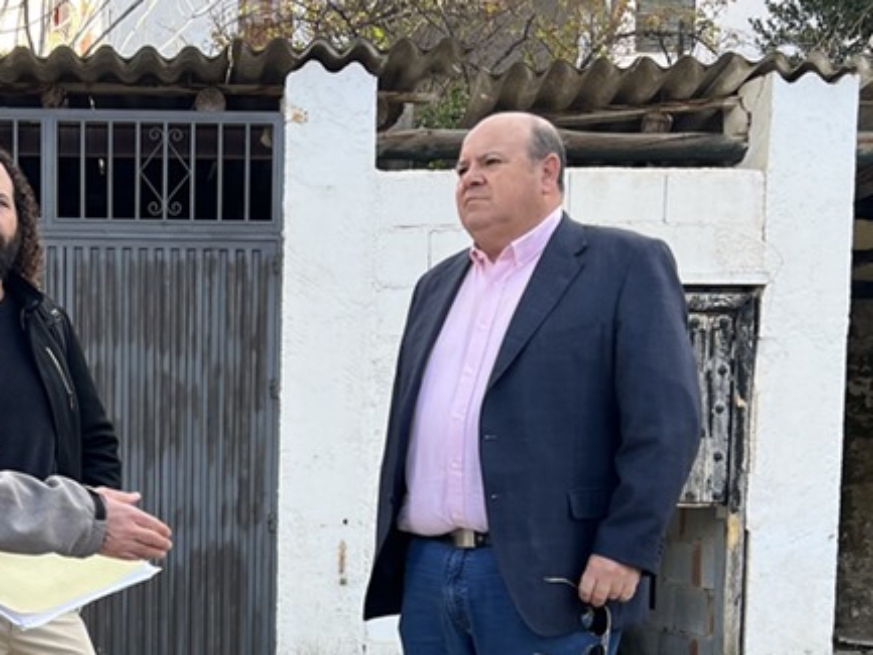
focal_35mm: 60
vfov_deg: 23.6
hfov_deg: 31.3
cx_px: 171
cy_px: 619
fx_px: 1514
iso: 50
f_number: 1.5
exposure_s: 1/488
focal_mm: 5.7
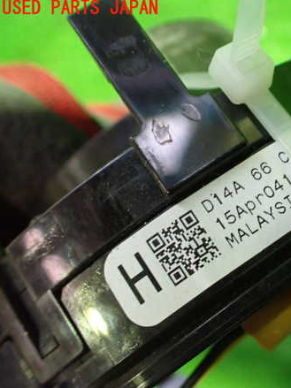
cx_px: 263
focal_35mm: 41
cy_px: 196
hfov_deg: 33.3
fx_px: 460
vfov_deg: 45.8
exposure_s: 1/30
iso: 1000
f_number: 2.3
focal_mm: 5.4
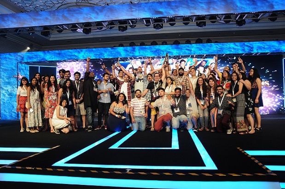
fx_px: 237
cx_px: 142
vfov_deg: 43.5
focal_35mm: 30
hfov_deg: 62.0
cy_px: 94
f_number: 5.6
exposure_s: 1/80
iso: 1000
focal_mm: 20
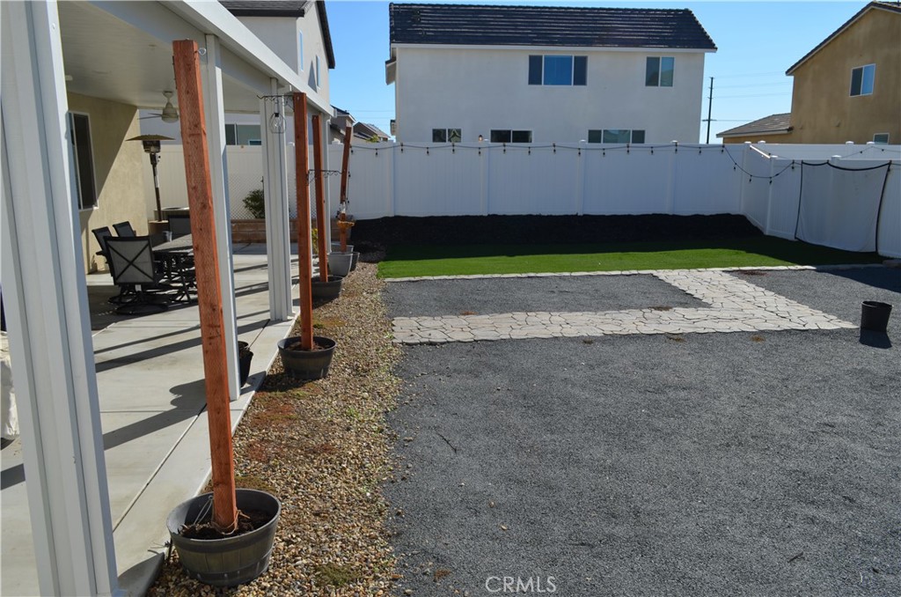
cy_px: 298
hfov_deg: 67.5
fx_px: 674
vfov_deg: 47.7
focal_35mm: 27
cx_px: 450
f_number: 9
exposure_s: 1/320
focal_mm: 18
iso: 100
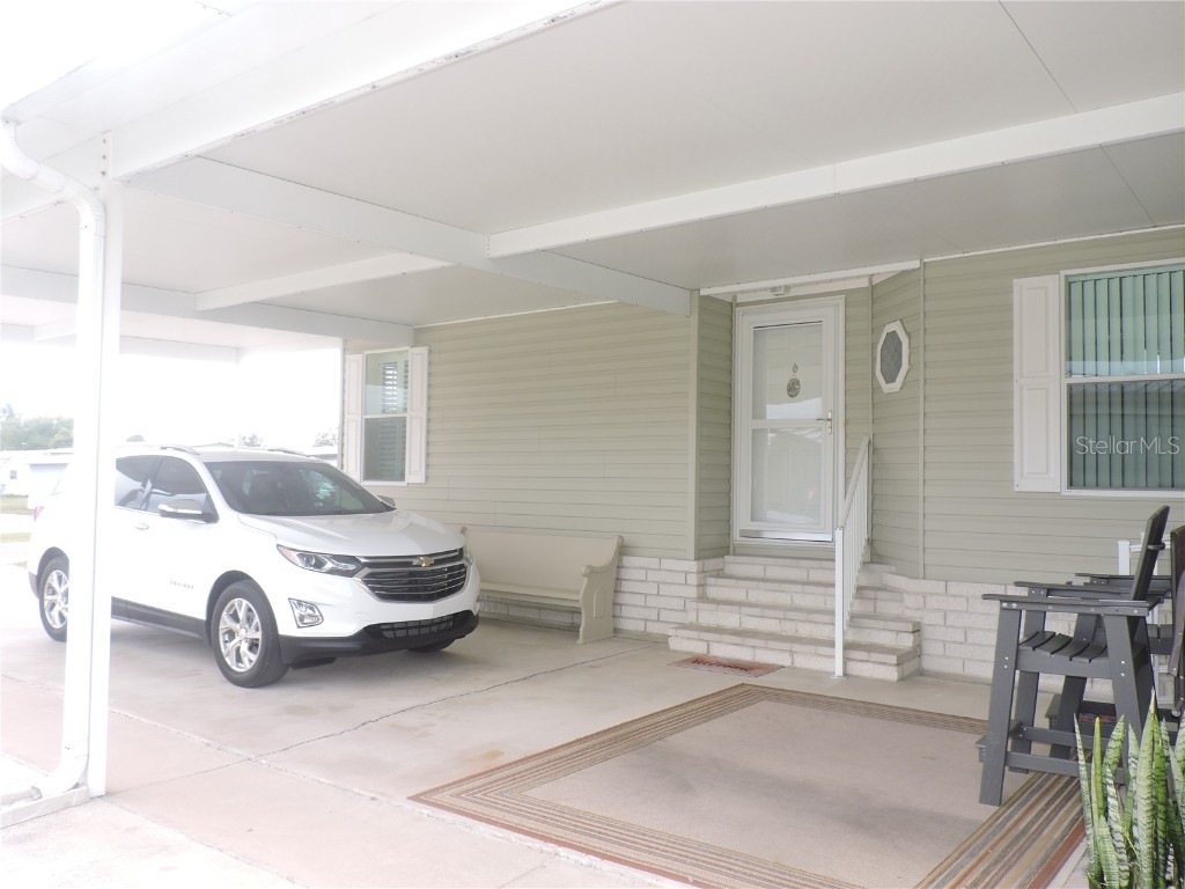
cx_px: 592
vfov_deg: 49.7
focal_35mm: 28
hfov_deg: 63.4
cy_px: 444
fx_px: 959
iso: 100
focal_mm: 5
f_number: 3.1
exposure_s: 1/250
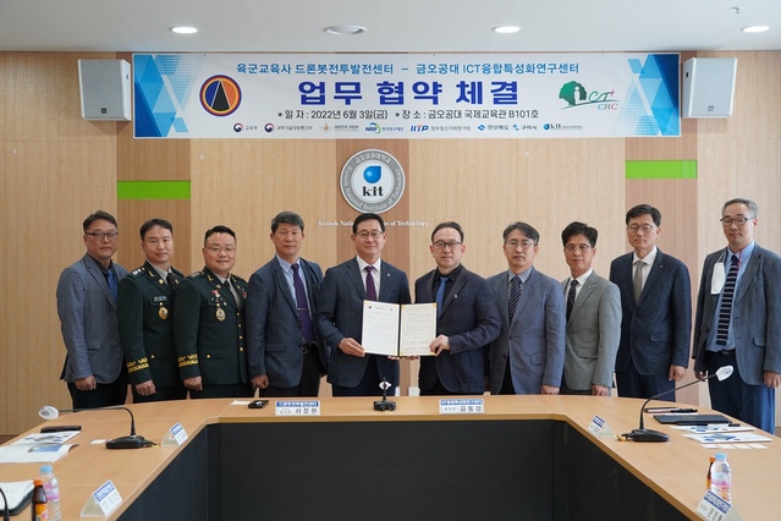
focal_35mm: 49
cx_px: 390
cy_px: 260
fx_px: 1063
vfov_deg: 27.5
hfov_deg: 40.3
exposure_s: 1/160
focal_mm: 49
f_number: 4
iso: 1000
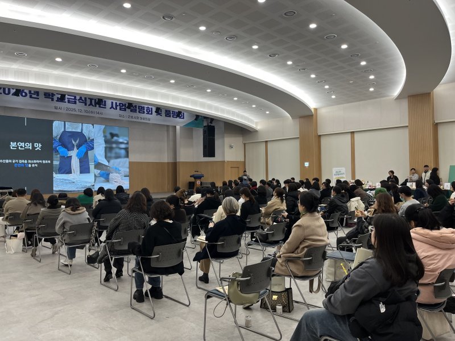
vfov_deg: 53.1
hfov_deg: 67.3
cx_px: 228
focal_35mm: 26
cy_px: 170
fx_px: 342
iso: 80
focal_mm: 5.1
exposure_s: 1/120
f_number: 1.6
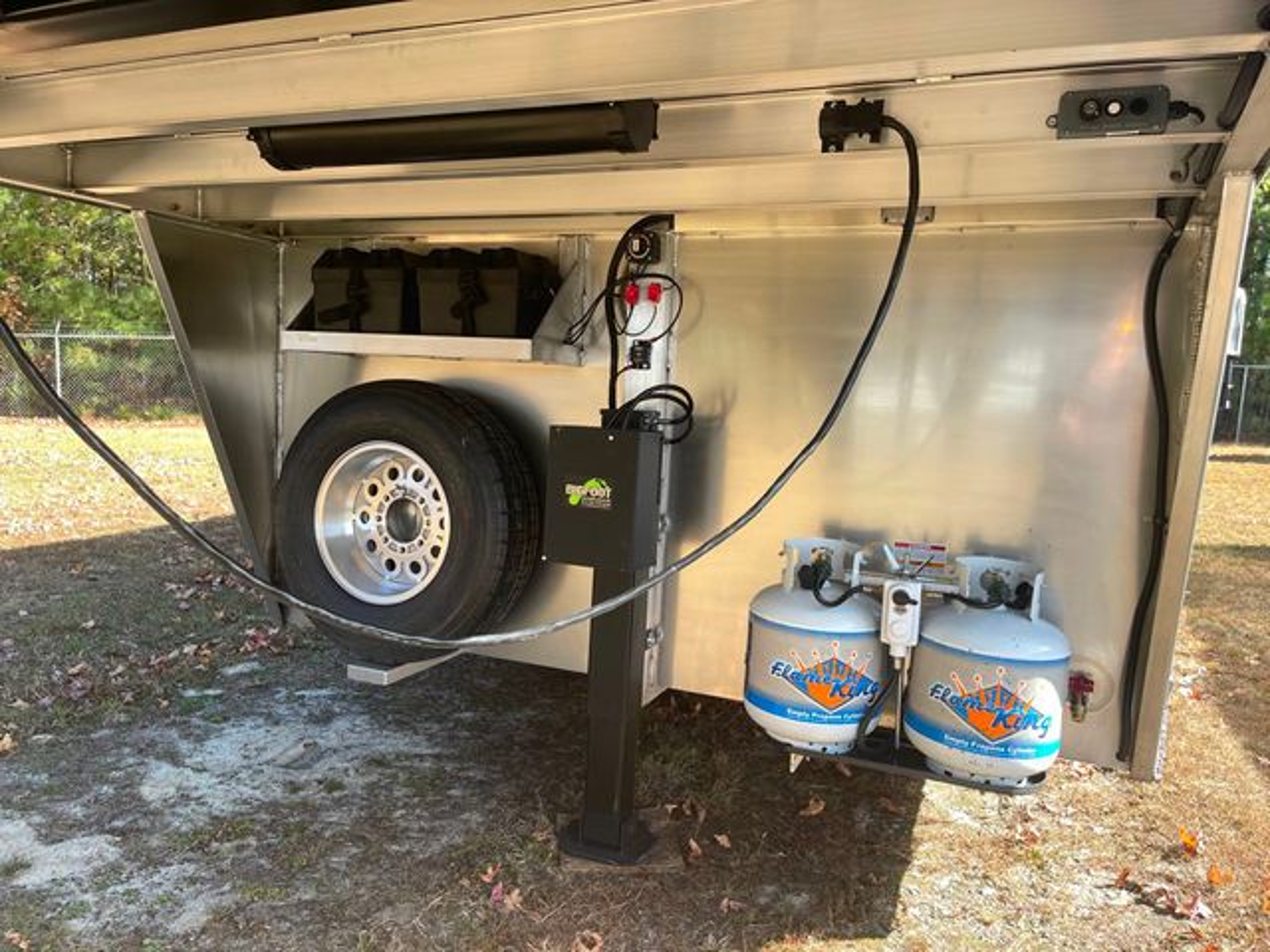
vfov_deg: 54.9
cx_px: 635
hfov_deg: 69.4
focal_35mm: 25
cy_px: 476
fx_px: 917
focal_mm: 5.1
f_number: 1.6
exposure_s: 1/530
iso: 32
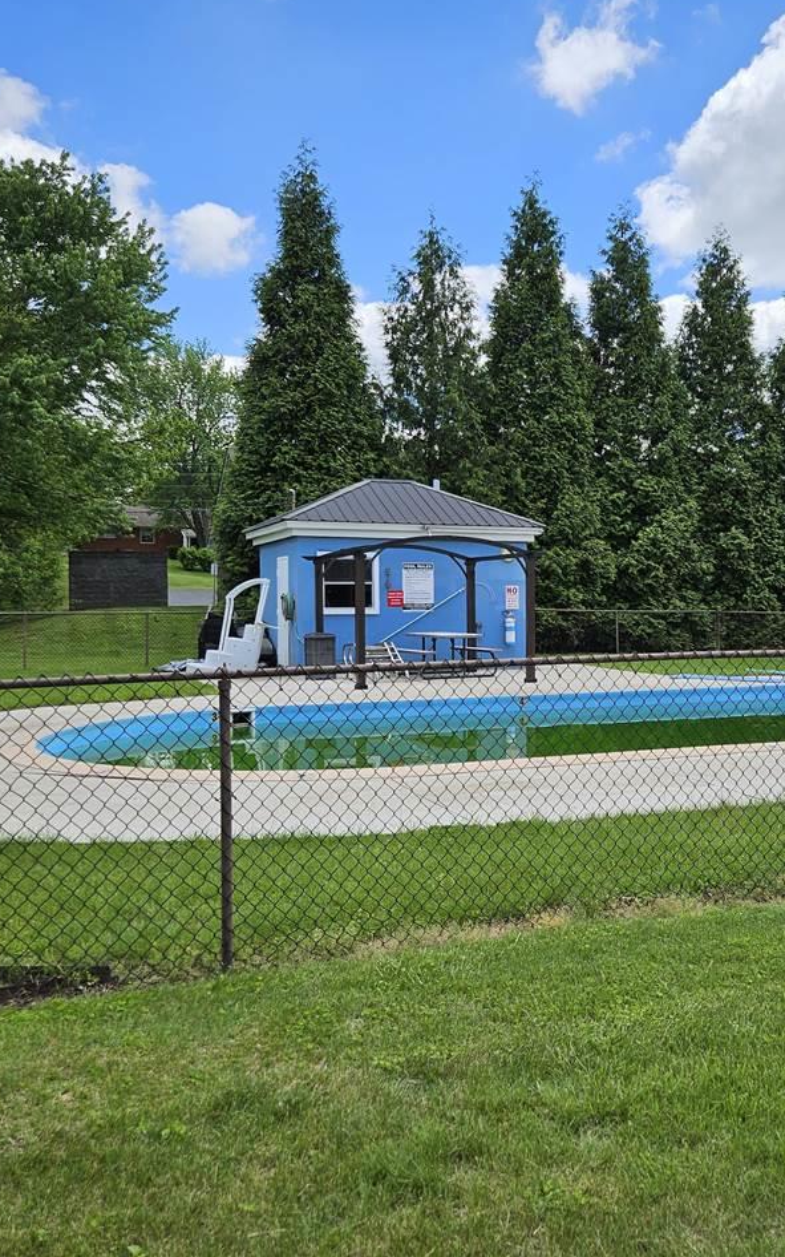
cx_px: 553
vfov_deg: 58.1
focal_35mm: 33
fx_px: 1130
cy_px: 621
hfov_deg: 37.7
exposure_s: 1/1728
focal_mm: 5.4
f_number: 1.8
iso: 25
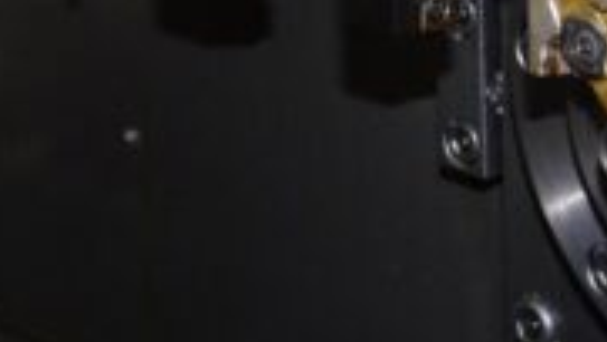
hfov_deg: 12.8
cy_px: -117
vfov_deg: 7.1
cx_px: 248
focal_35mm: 168
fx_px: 2710
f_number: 8
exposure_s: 1/100
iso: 3200
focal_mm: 43
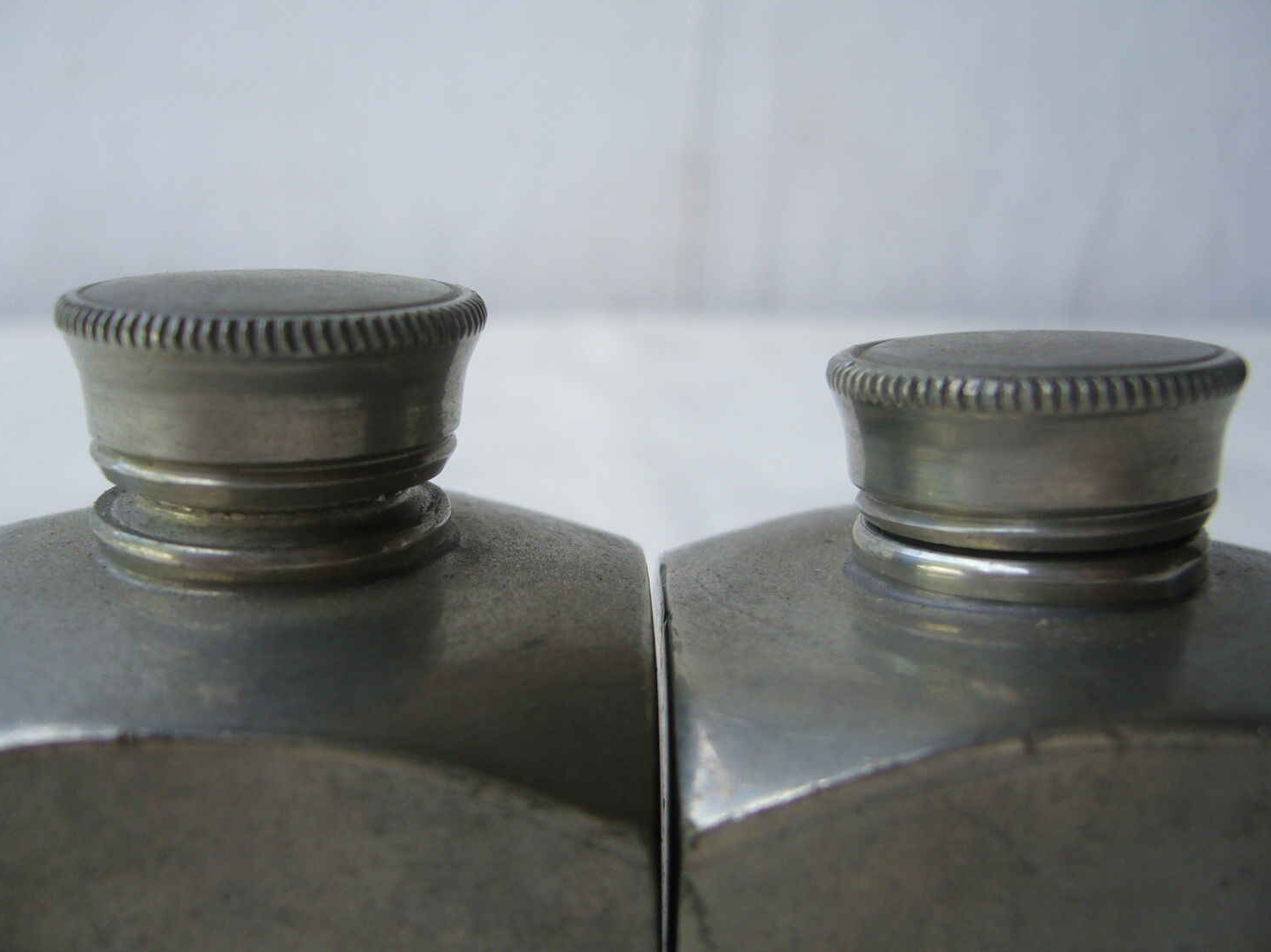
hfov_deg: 49.0
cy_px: 486
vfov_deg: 37.7
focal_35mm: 38
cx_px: 617
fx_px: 1395
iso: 80
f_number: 2.8
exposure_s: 1/125
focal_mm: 5.8
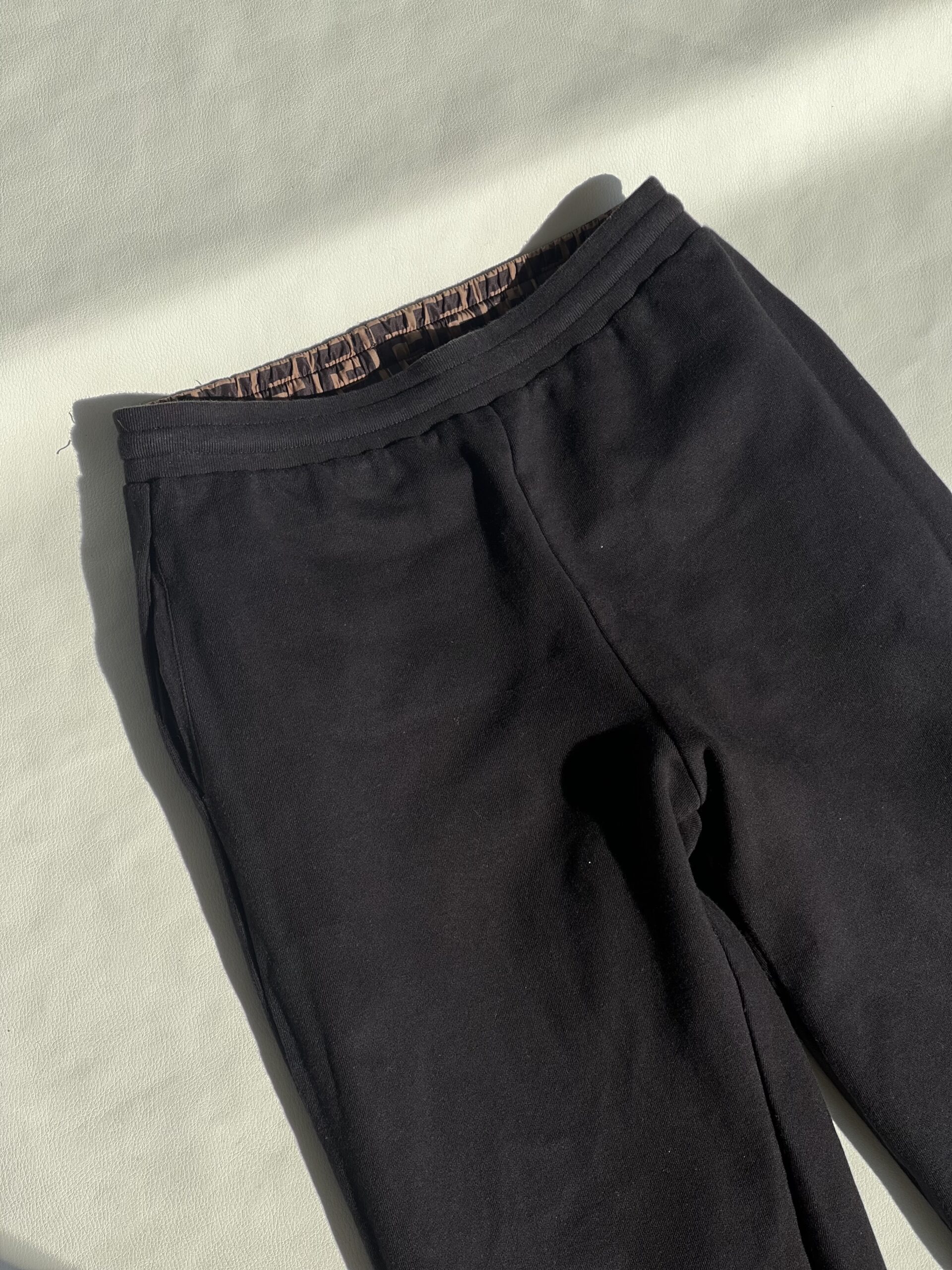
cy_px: 635
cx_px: 476
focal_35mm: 77
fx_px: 2824
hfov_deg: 19.1
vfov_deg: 25.3
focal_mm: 9
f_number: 2.8
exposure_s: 1/273
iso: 32
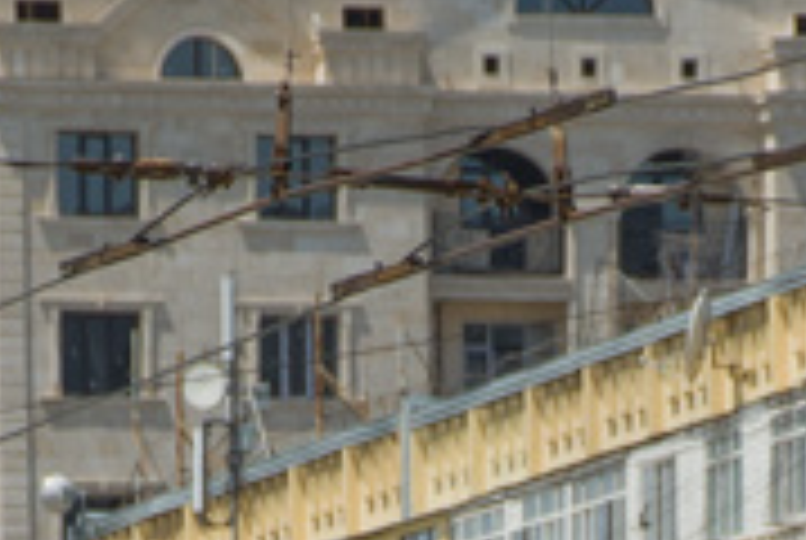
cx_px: 666
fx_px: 18008
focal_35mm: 803
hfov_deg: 2.6
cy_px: 1382
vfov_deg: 1.7
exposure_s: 1/800
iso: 100
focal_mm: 80
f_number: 8
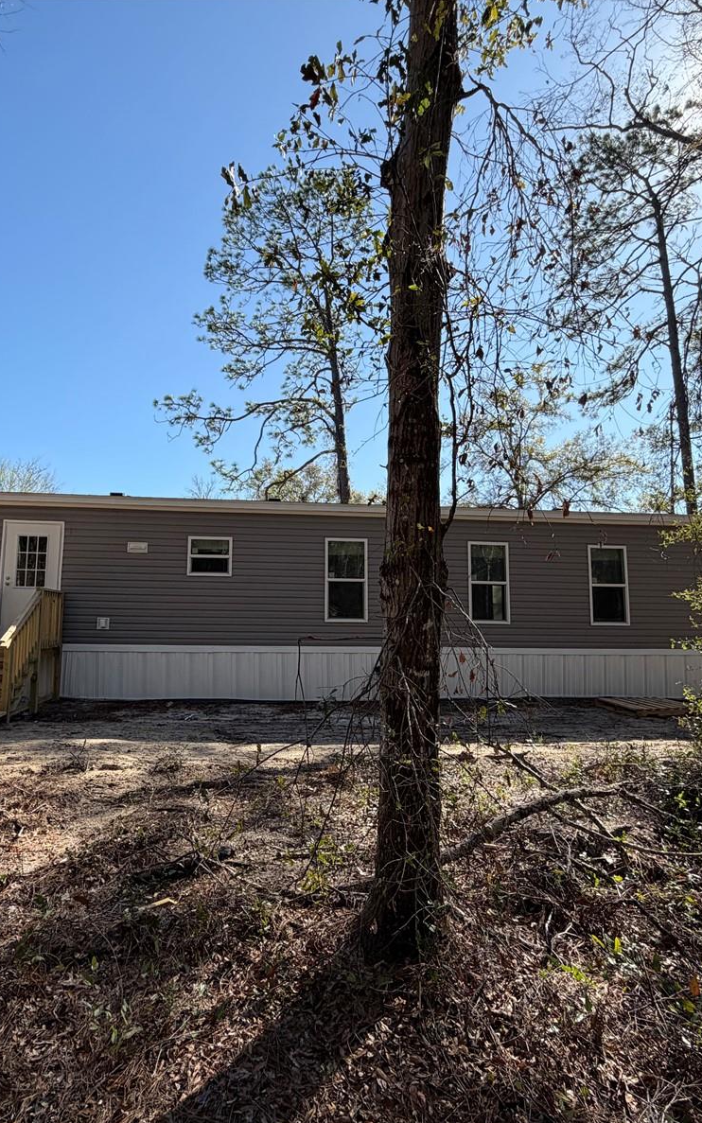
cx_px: 305
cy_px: 564
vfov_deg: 85.1
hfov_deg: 59.4
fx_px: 612
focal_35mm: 20
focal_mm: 2.22
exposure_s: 1/770
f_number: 2.2
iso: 32
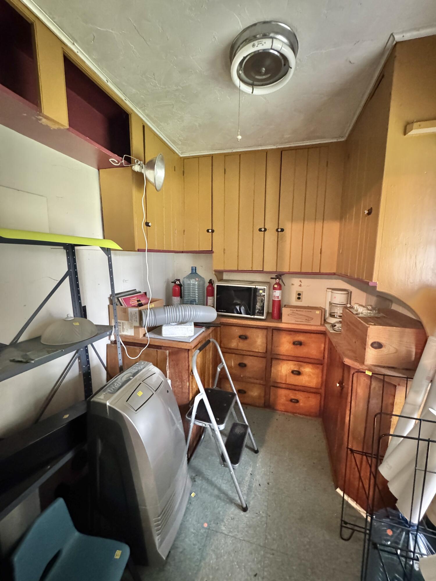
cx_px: 218
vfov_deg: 102.1
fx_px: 235
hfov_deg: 85.7
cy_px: 290
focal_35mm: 14
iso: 1600
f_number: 2.2
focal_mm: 2.22
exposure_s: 1/30
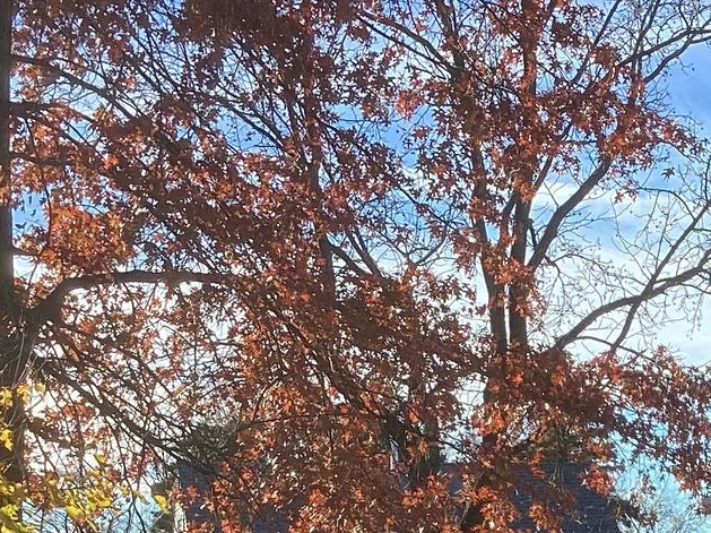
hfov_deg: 18.9
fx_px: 2073
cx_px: 712
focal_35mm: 101
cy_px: 685
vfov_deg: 14.1
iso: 25
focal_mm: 3.3
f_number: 2.4
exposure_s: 1/566
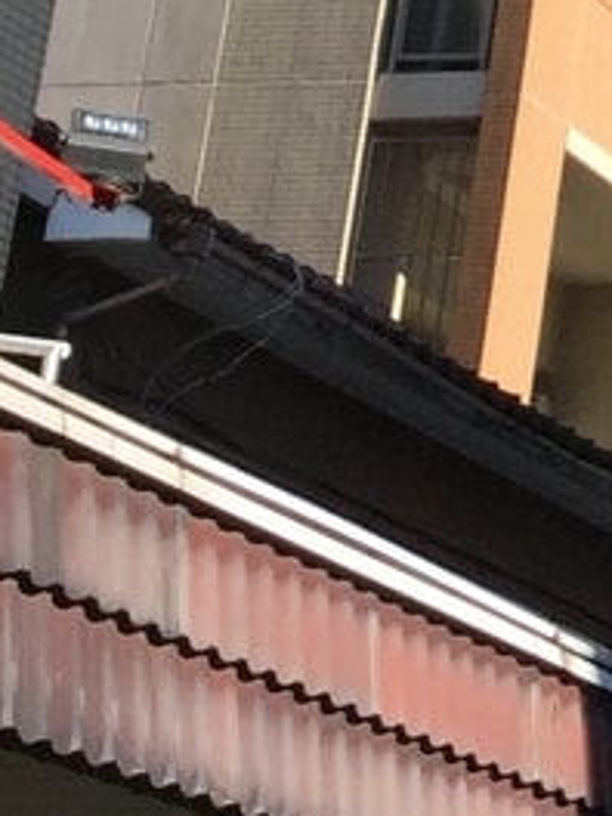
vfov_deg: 9.7
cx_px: 1345
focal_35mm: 192
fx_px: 4526
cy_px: -699
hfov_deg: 7.4
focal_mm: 3.3
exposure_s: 1/1018
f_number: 2.4
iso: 25
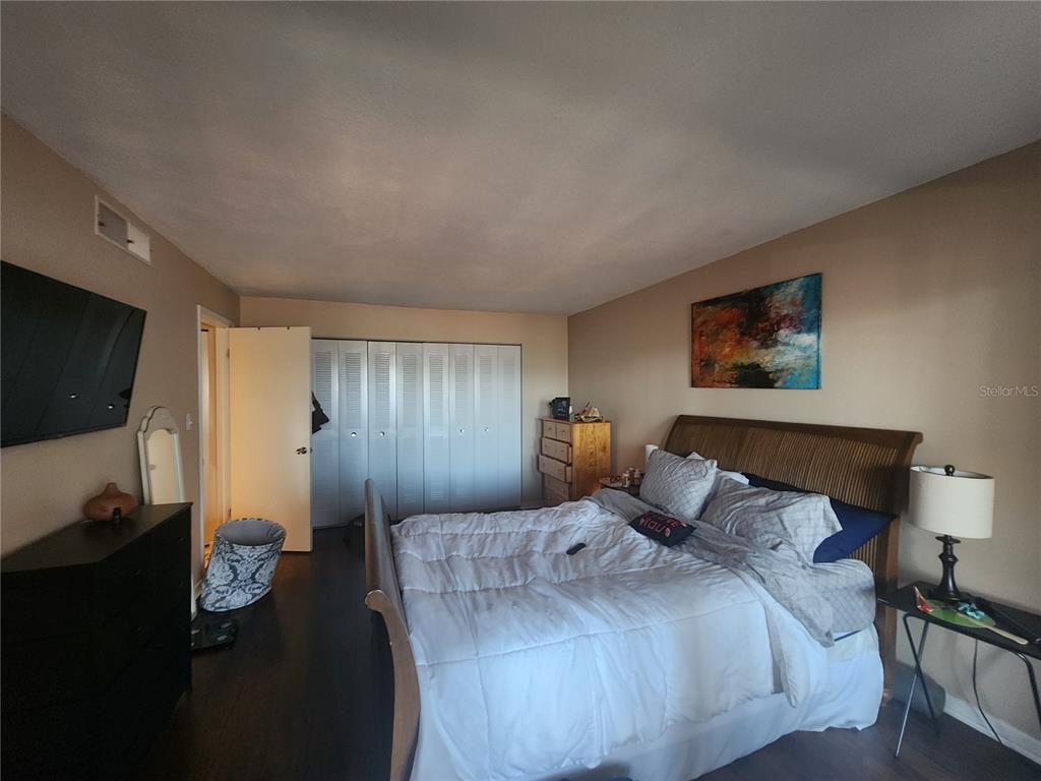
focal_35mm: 13
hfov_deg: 106.2
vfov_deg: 89.9
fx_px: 391
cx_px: 520
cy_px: 390
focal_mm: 2.2
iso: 320
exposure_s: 1/30
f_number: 2.2
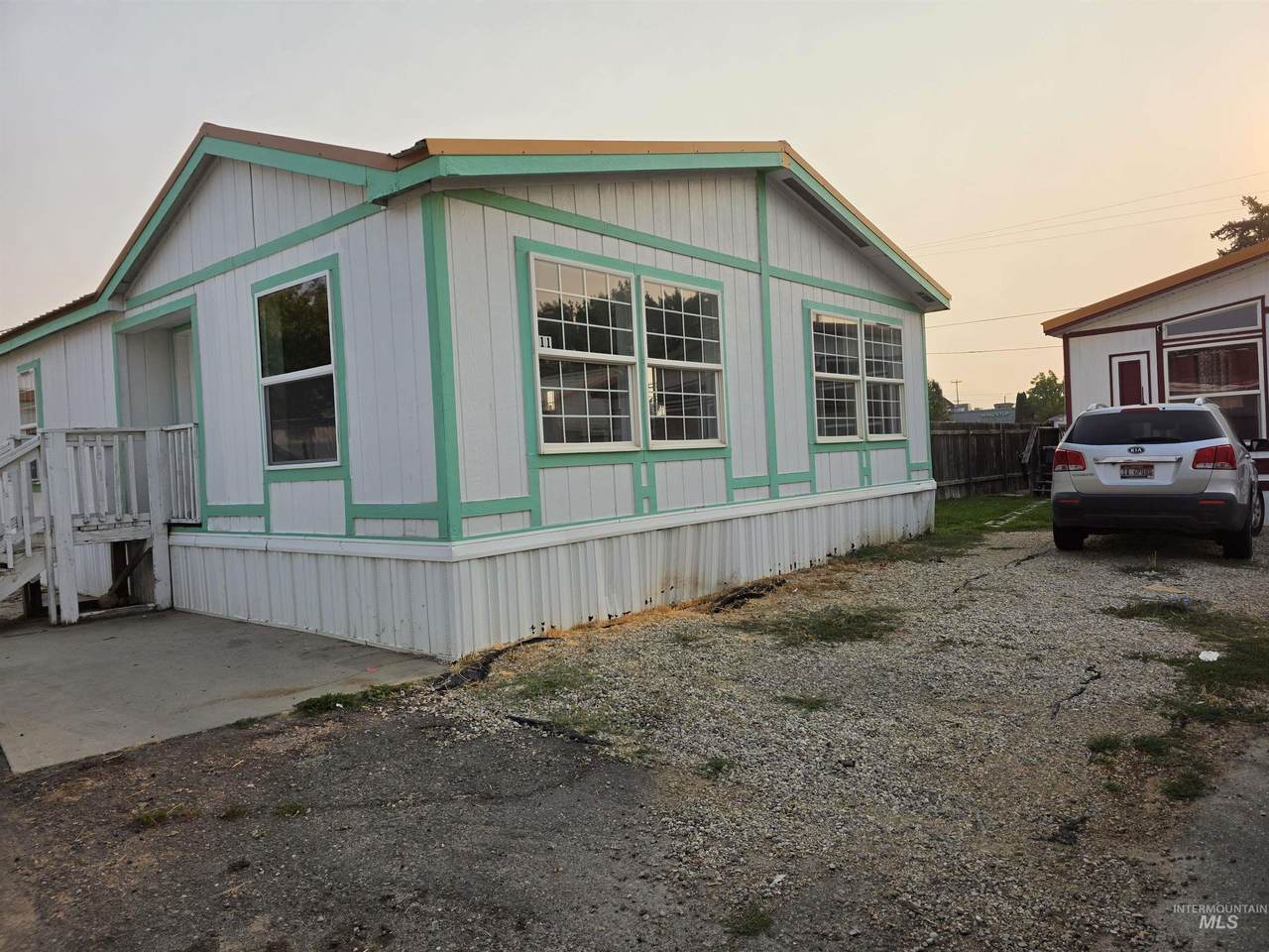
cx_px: 634
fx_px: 843
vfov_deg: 58.9
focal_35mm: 23
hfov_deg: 73.9
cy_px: 476
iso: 80
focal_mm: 6.3
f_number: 1.7
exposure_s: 1/4333
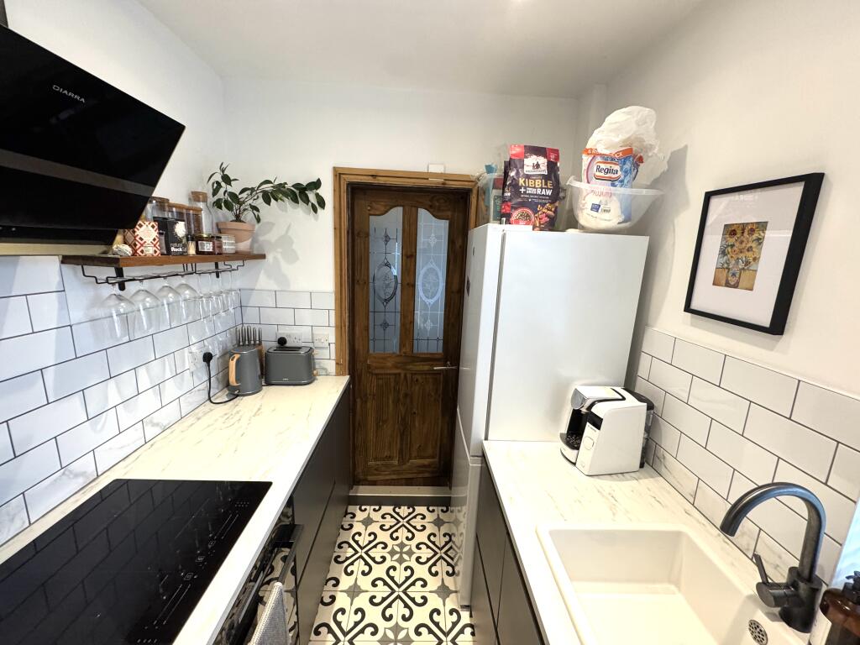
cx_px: 430
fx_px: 348
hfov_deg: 102.1
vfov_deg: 85.7
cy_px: 322
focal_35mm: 14
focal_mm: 2.22
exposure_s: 1/99
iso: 250
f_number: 2.2
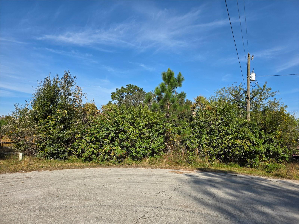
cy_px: 112
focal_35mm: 23
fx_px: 199
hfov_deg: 73.9
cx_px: 150
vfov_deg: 58.9
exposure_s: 1/6355
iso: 80
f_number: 1.7
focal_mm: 6.3
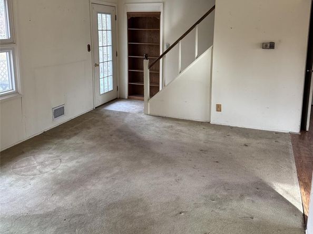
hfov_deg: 71.6
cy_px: 117
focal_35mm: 24
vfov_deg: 56.8
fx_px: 217
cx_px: 156
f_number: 1.78
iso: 160
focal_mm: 6.76
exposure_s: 1/121
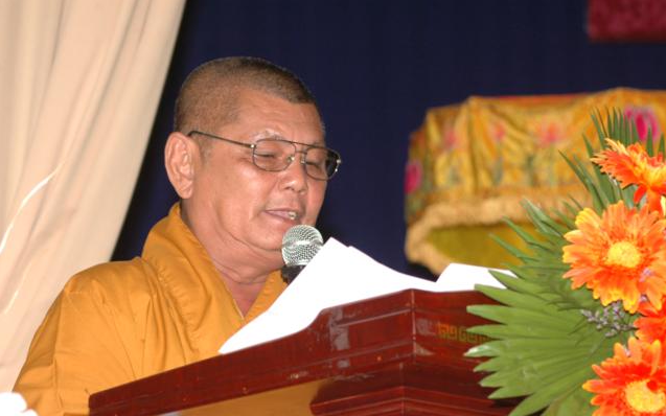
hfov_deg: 12.2
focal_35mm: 172
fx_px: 3122
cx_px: 332
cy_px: 221
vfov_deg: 7.6
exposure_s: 1/60
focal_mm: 112
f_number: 5.6
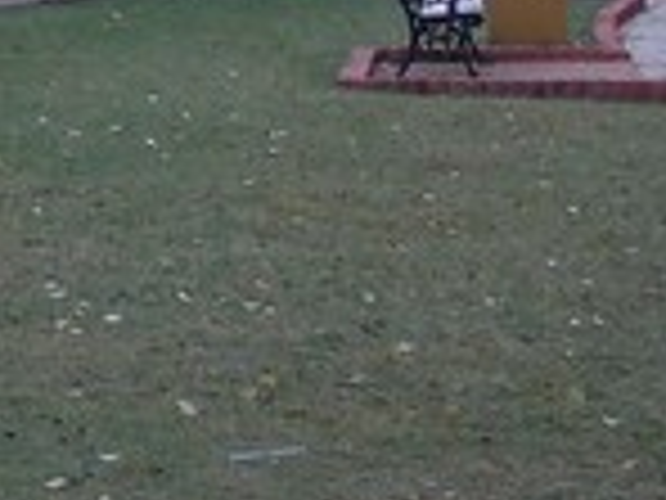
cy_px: -320
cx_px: -374
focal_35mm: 197
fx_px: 3790
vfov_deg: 7.4
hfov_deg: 9.7
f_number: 6.2
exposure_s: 1/160
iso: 80
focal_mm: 5.3
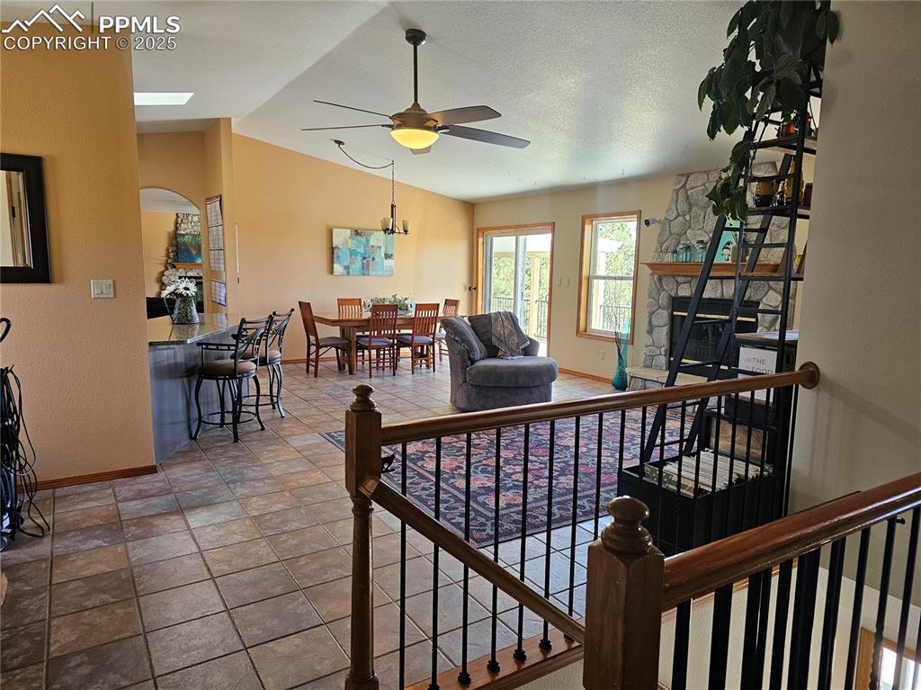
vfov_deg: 58.8
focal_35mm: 23
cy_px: 345
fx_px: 612
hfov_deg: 74.0
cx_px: 460
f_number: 1.7
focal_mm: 6.3
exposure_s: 1/120
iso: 200
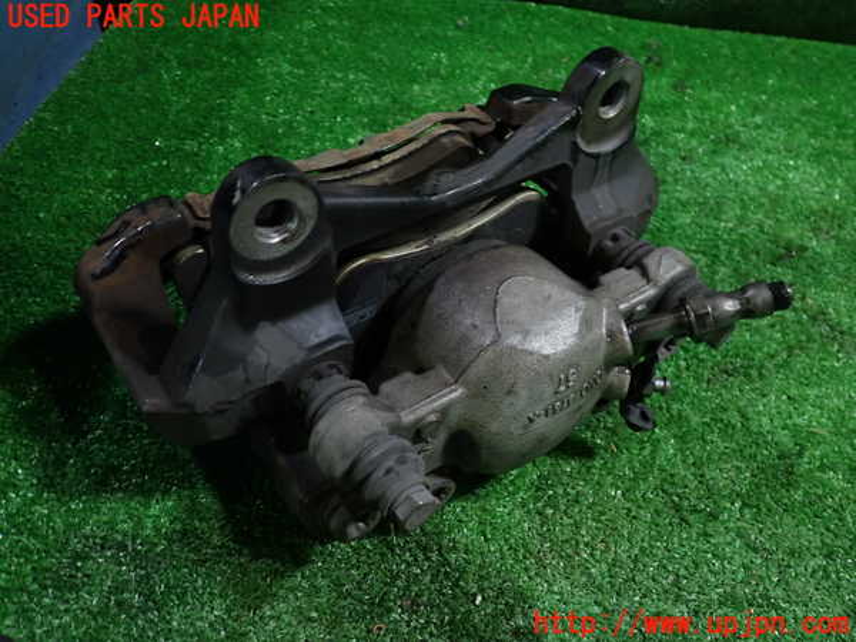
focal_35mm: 30
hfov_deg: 60.0
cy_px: 321
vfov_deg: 46.8
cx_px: 428
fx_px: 742
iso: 250
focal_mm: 5.4
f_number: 2.3
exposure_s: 1/30
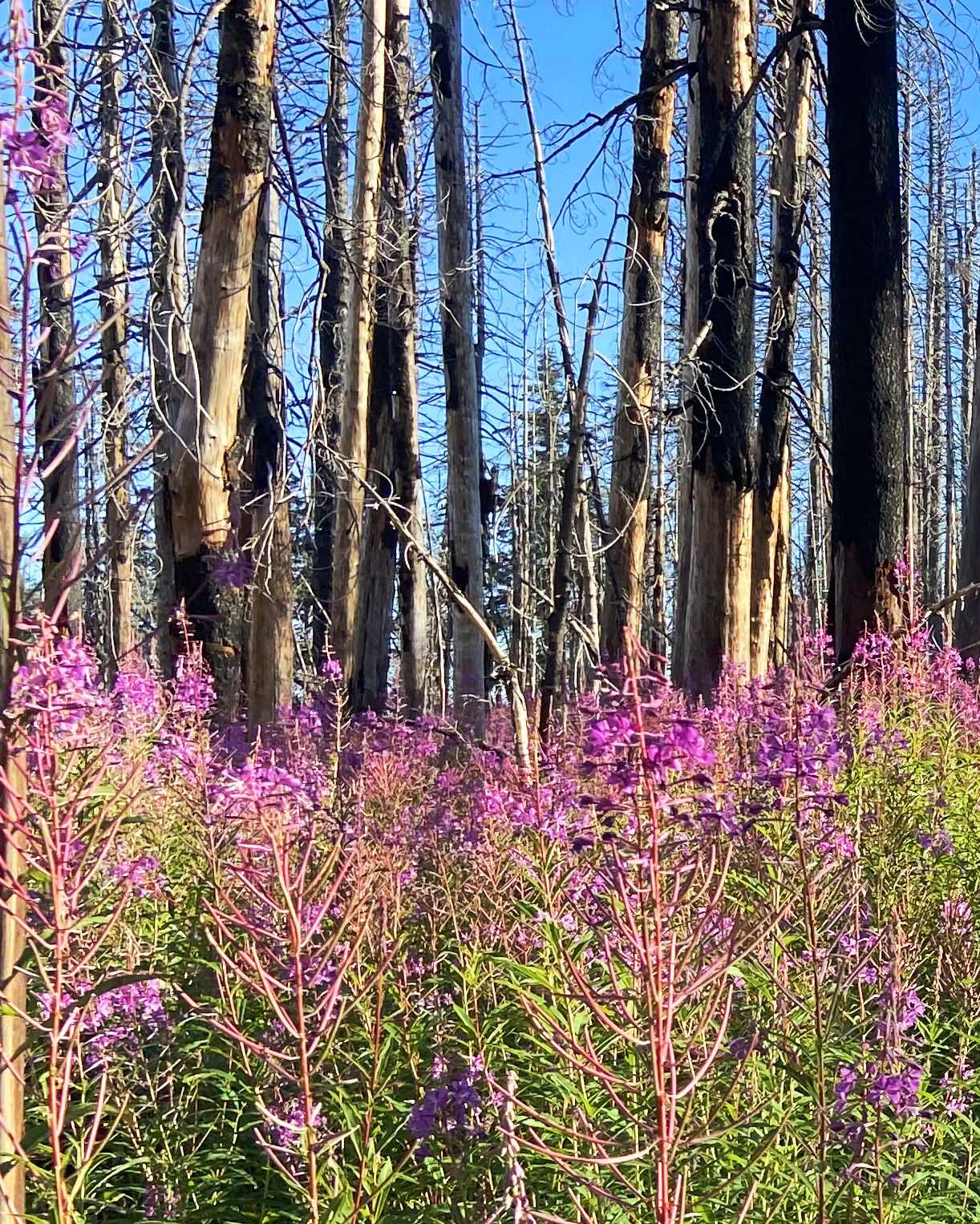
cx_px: 1411
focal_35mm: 67
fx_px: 2429
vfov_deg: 28.3
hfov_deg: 20.1
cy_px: 680
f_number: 1.8
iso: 32
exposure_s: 1/757
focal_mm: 4.25
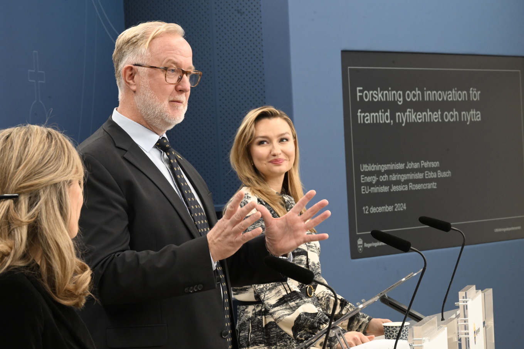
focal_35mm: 120
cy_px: 174
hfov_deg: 17.1
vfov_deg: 11.4
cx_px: 262
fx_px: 1746
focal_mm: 120
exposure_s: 1/50
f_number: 14
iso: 4000
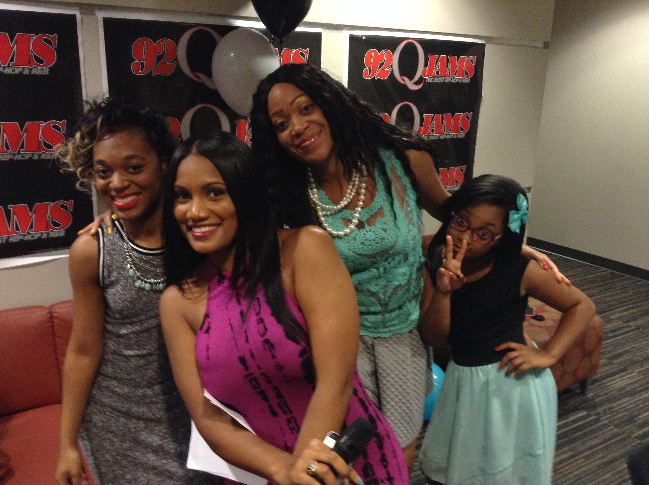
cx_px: 324
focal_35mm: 33
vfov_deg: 42.8
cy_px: 242
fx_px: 618
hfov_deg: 55.4
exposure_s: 1/20
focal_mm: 3.3
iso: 250
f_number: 2.4
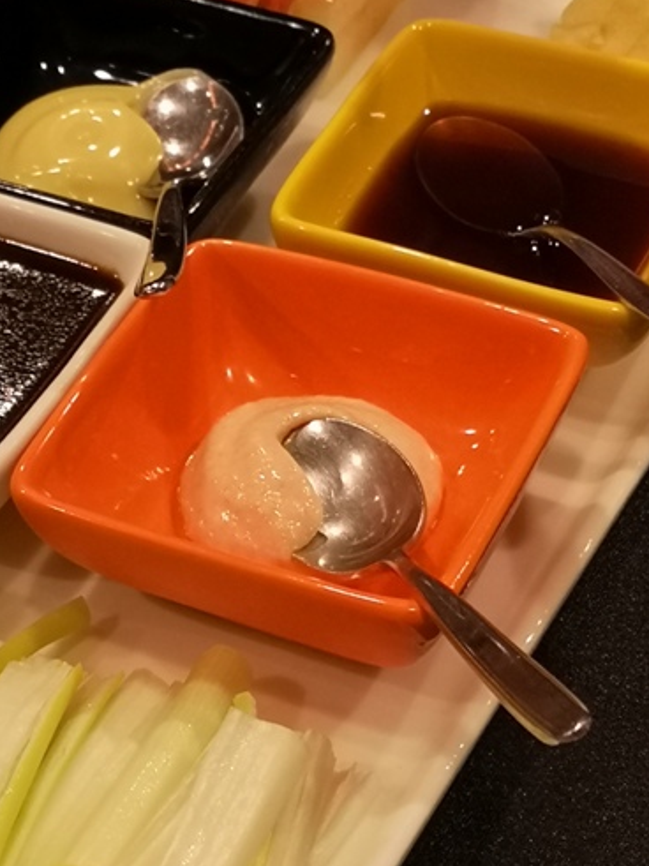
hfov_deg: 14.6
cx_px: 183
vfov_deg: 19.4
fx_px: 2526
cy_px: 571
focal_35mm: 101
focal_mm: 3.95
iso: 200
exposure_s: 1/60
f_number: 1.8
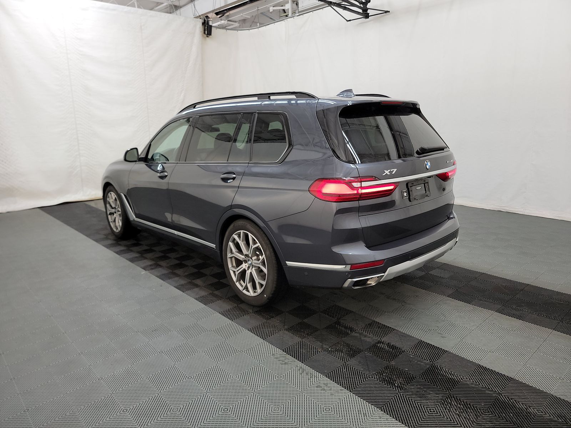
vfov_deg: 56.8
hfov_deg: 71.6
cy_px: 214
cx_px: 286
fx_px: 396
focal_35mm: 24
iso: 213
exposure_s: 1/59
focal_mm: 6.7
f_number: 1.8
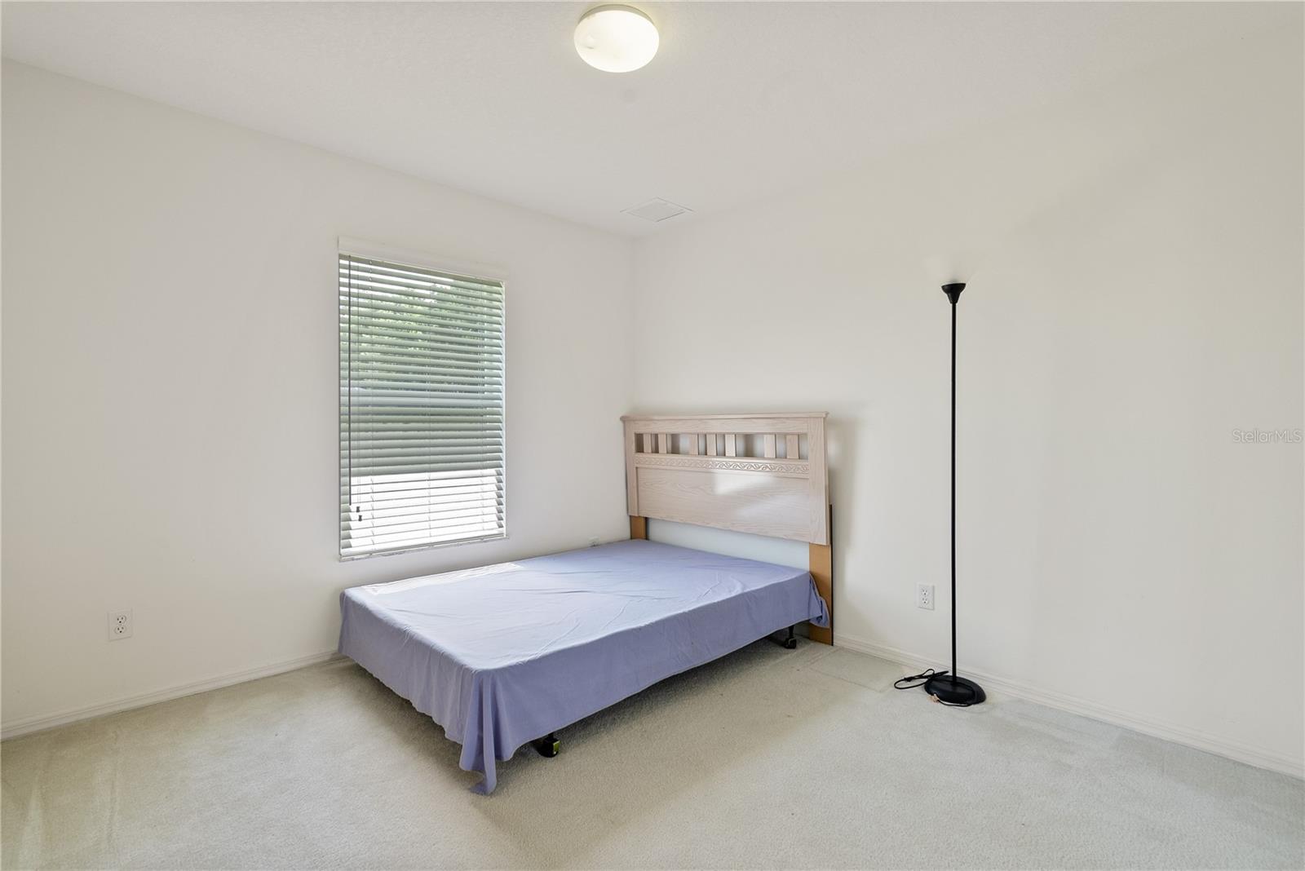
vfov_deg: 73.8
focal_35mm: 16
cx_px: 652
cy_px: 436
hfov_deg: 96.7
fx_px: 580
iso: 2000
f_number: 8
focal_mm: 16
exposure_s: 1/50
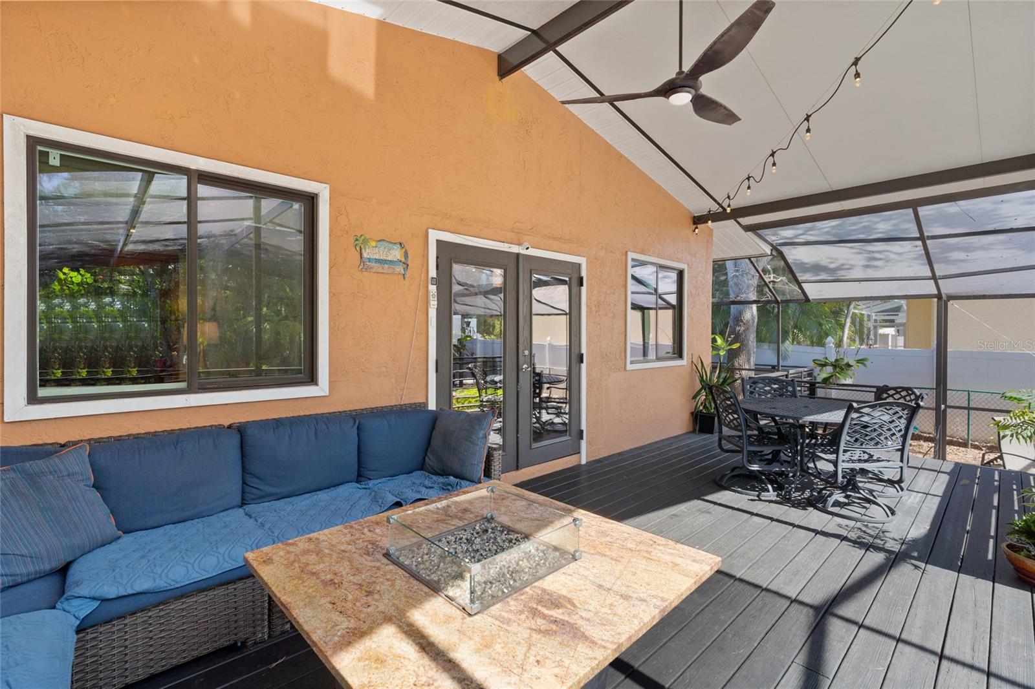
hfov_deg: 96.7
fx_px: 460
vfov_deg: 73.7
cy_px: 344
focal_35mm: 16
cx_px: 518
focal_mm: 16
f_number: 9
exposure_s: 1/10
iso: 250
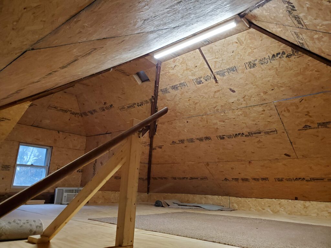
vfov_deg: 53.1
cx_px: 166
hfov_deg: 67.3
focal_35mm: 26
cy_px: 124
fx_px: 249
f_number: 2.4
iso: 320
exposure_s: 1/39
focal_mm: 4.3
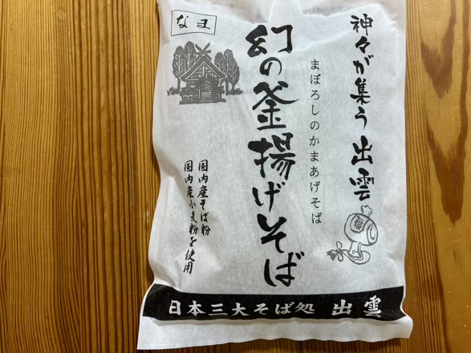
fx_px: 422
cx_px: 258
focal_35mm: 31
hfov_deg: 58.3
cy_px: 160
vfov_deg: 45.4
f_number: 1.6
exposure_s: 1/50
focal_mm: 5.96
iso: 160
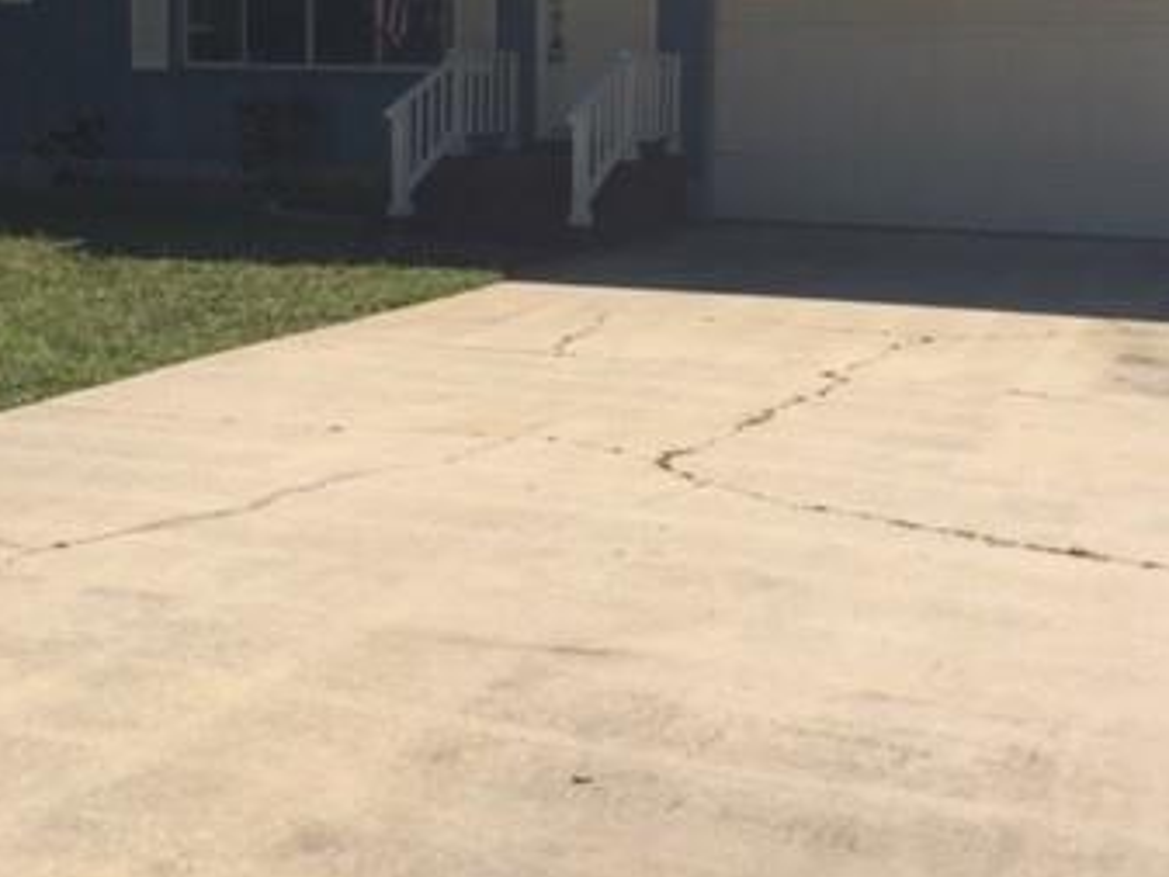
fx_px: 1858
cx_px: 520
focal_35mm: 55
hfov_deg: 34.9
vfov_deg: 26.2
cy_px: 215
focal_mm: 4.15
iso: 32
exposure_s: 1/2475
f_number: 2.2
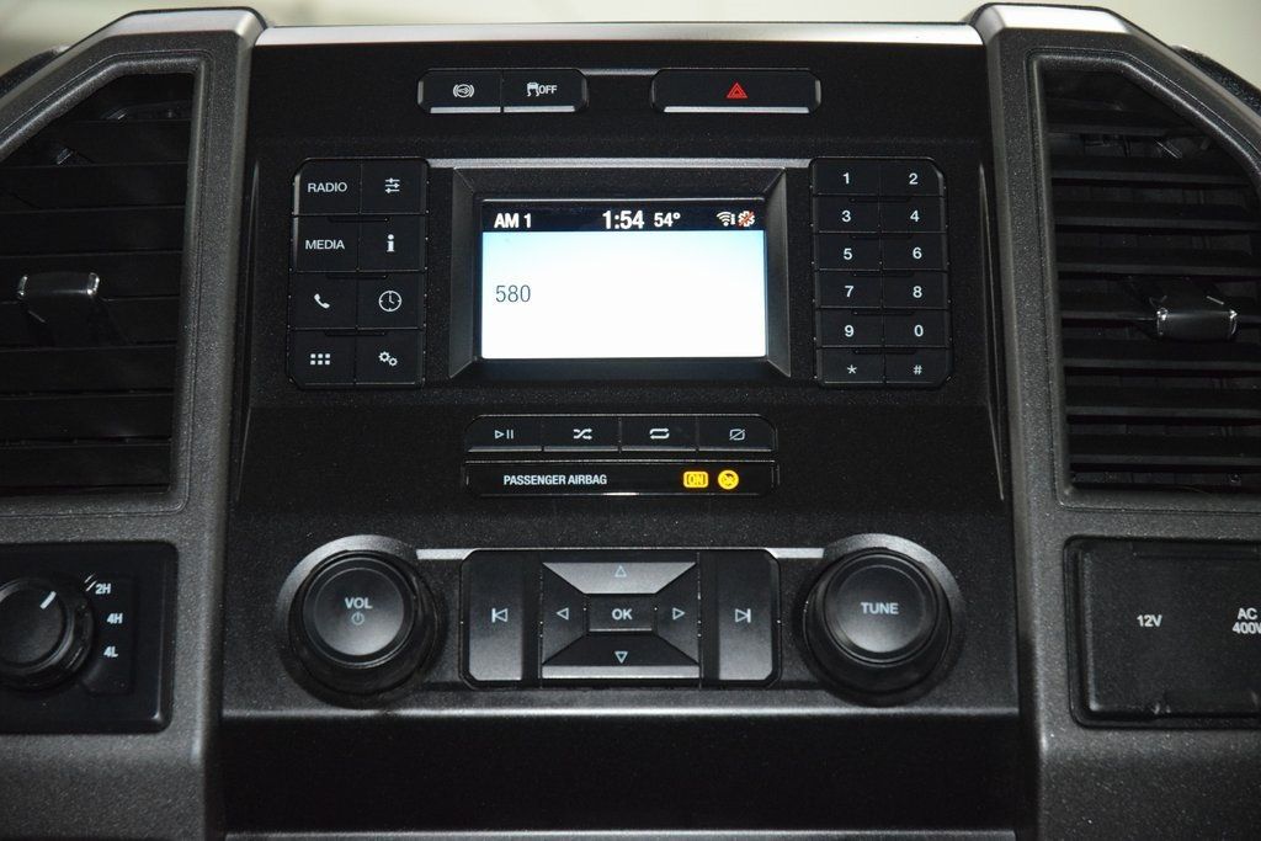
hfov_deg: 19.5
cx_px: 630
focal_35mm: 105
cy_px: 420
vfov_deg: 13.0
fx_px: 3678
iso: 3200
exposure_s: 1/125
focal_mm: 70
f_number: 4.5
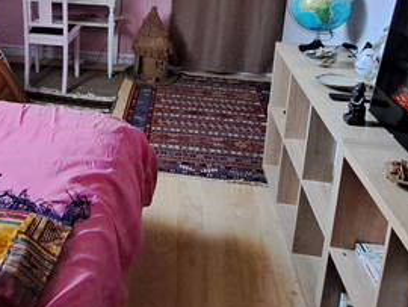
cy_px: 0
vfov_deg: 34.4
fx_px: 448
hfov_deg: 46.0
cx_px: 73
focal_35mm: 38
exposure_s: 1/25
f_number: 2.2
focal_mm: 1.74
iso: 400
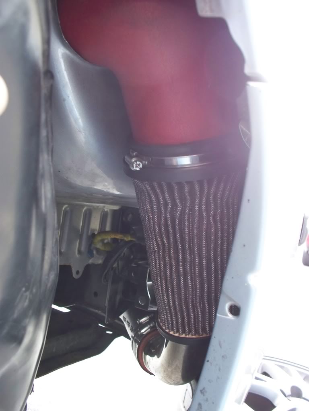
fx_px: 428
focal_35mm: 36
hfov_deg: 39.7
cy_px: 206
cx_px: 154
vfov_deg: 51.4
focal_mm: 7.54
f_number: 2.8
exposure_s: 1/60
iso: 250
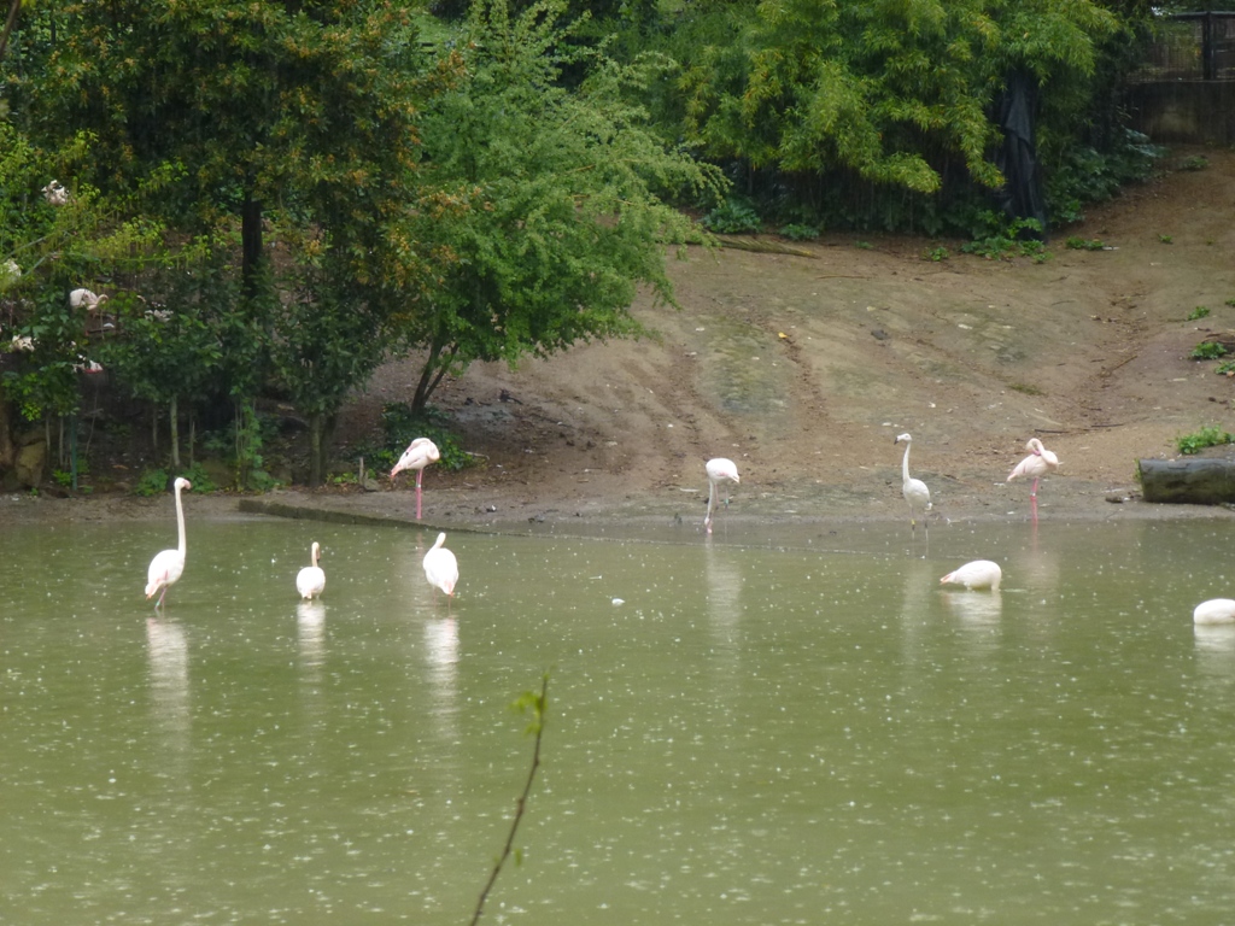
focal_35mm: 155
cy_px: 463
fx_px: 5530
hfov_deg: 12.7
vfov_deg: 9.6
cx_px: 618
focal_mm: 27.7
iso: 250
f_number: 5.3
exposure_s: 1/100
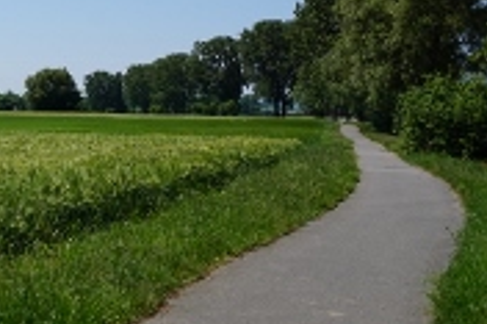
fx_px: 1108
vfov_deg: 16.5
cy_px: 71
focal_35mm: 82
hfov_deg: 23.3
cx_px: -50
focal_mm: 24
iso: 100
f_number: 10
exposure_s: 1/250
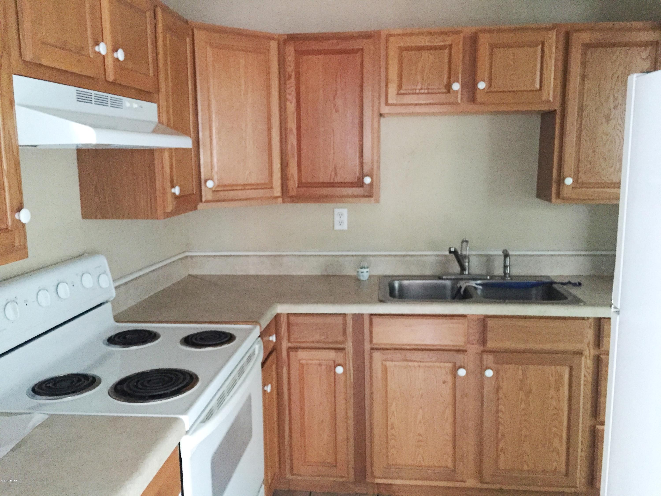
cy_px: 248
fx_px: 554
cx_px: 330
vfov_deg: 48.2
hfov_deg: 61.7
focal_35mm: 29
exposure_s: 1/15
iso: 400
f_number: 2.2
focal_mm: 4.15
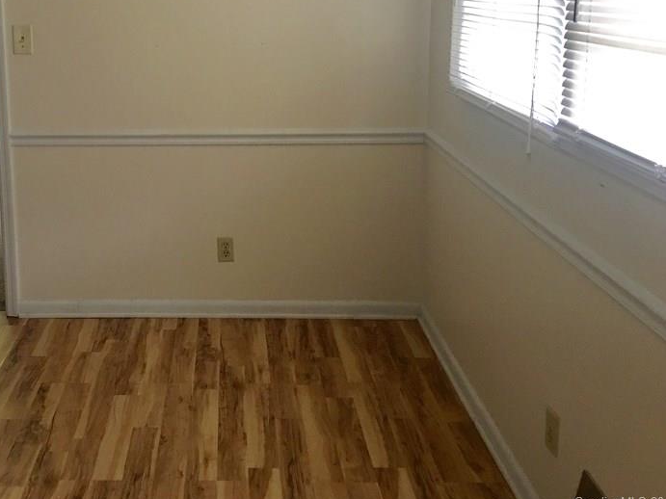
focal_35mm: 43
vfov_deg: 33.1
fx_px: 827
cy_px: 142
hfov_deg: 42.9
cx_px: 192
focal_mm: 4.15
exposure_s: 1/15
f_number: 2.2
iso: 64
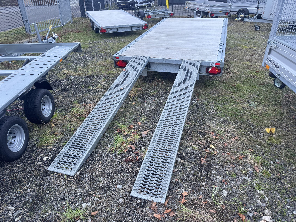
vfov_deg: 56.8
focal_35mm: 24
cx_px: 148
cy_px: 111
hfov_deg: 71.6
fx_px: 205
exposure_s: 1/61
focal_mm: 6.76
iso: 200
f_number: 1.78
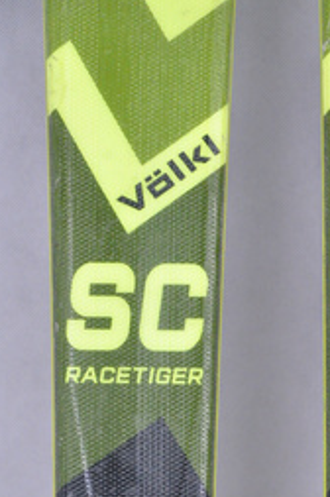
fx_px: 3859
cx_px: 270
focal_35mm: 280
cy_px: 434
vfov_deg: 7.4
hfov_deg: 4.9
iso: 3200
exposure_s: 1/125
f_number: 8
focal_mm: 105
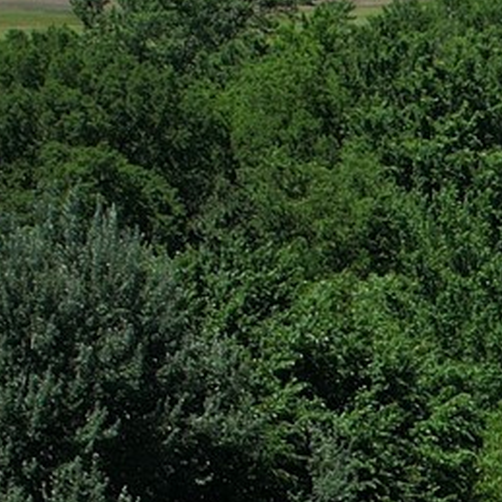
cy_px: 852
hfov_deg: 10.0
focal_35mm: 147
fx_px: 2412
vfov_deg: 11.2
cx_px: 1293
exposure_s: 1/2000
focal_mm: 8.38
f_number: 2.8
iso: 100
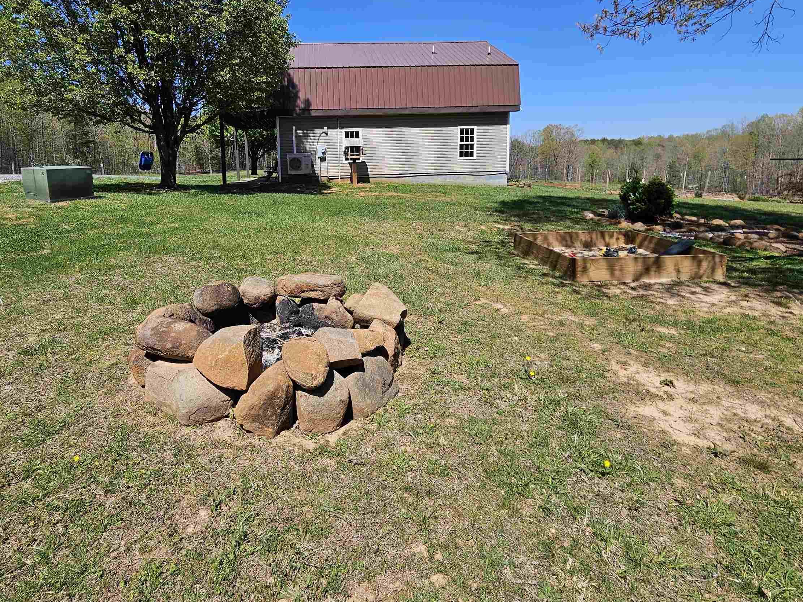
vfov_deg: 70.5
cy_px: 228
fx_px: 418
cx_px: 347
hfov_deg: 87.3
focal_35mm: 18
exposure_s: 1/2359
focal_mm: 2.2
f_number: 2.2
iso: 50
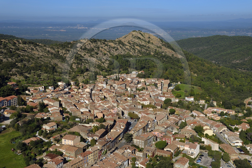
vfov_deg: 29.9
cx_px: 126
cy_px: 84
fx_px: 315
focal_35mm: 45
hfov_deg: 43.6
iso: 400
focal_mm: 45
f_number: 10
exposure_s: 1/1250
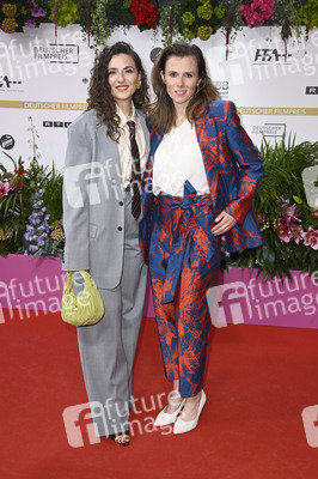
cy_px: 240
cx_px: 159
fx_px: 611
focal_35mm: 46
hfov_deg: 29.2
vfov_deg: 42.8
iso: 640
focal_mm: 46
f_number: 6.3
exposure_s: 1/200
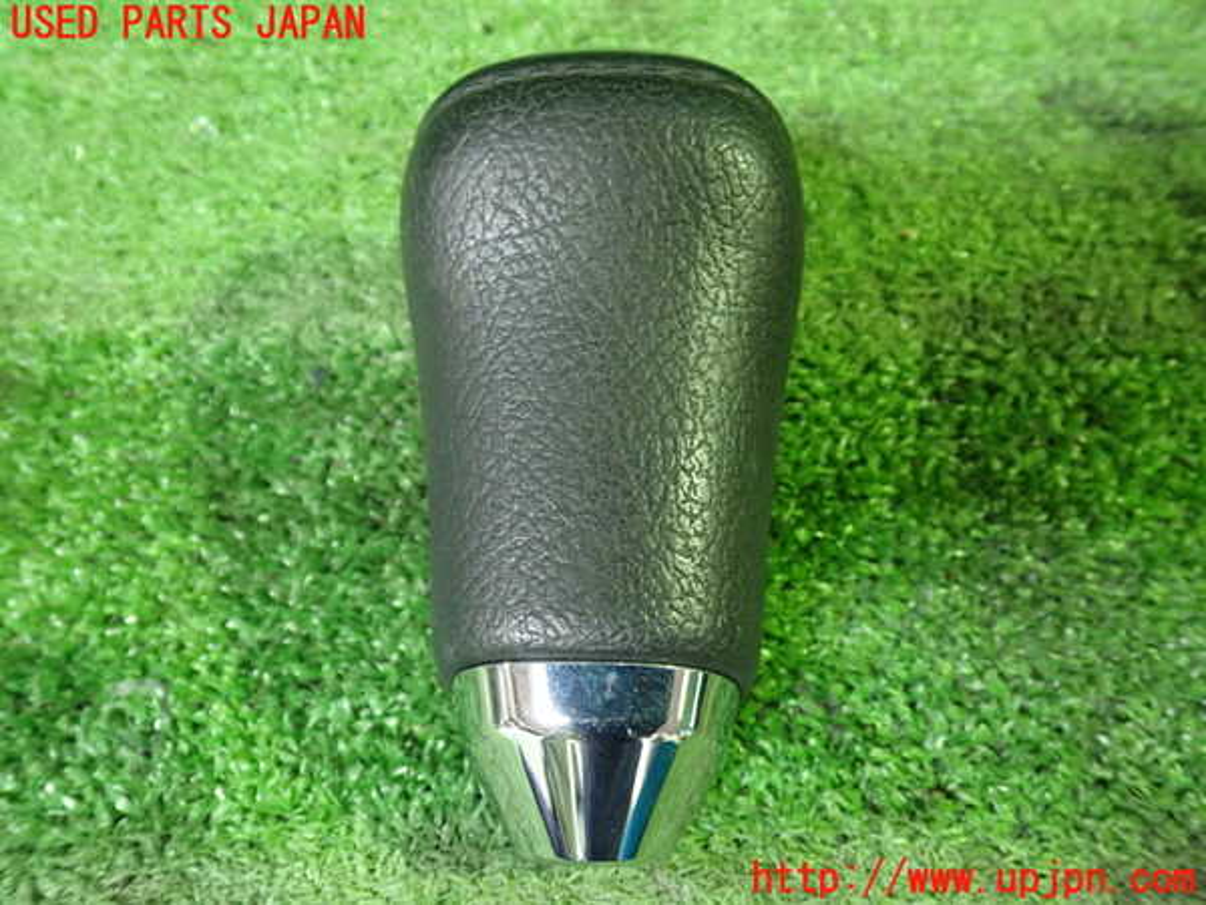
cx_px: 603
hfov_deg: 60.0
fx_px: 1045
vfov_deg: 46.8
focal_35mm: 30
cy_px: 452
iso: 800
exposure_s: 1/30
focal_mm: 5.4
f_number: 2.3
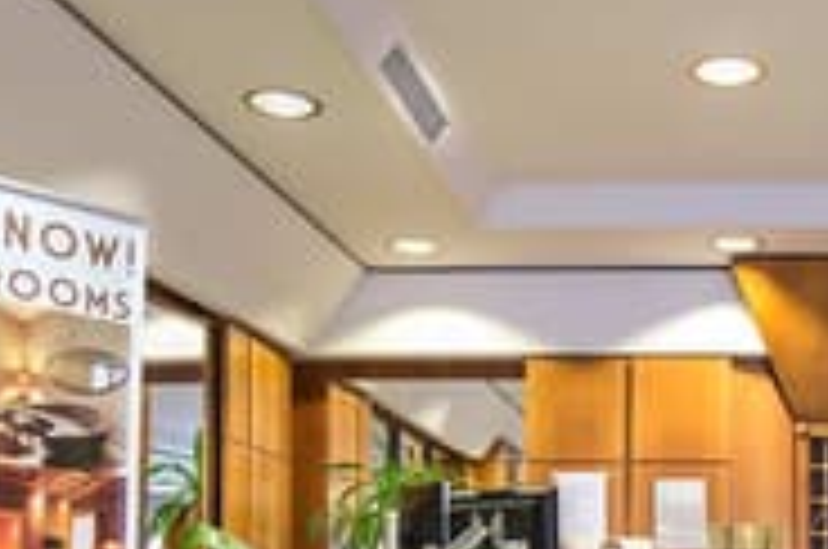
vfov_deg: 23.9
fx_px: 1125
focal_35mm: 49
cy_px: 724
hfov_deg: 34.5
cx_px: 927
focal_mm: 18
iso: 640
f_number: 9
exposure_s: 1/2.5
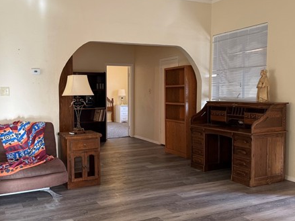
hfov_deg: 52.2
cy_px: 111
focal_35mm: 35
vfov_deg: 40.7
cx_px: 116
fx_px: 298
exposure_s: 1/60
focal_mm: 6.76
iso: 320
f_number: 1.78
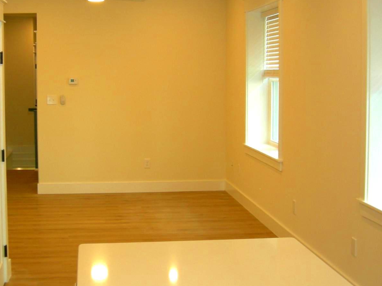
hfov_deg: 31.1
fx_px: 684
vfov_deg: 23.6
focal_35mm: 62
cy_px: 106
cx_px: 152
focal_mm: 7.5
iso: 64
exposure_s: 1/30
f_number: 2.7
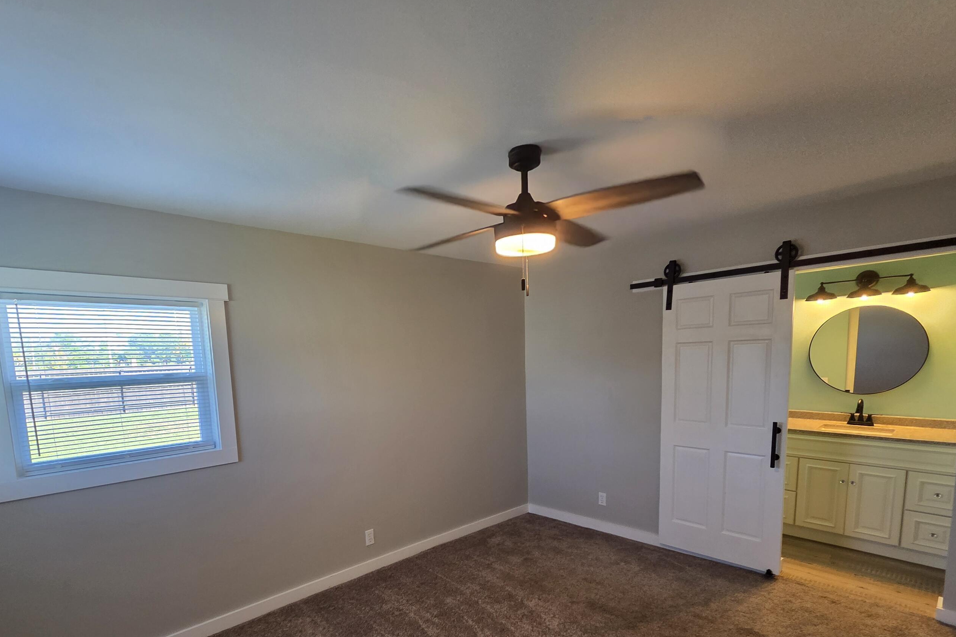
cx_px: 437
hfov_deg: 96.5
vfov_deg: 72.3
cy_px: 406
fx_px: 425
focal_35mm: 16
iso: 160
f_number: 2.2
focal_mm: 2.2
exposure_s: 1/60
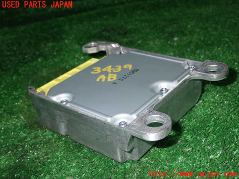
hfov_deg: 40.4
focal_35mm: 47
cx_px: 120
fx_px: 325
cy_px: 90
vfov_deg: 30.9
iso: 250
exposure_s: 1/50
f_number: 9
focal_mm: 8.4
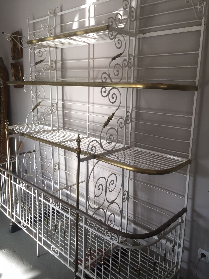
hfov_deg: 48.2
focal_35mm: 29
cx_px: 104
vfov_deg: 61.7
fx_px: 233
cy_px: 140
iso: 32
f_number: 2.2
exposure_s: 1/105
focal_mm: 4.15
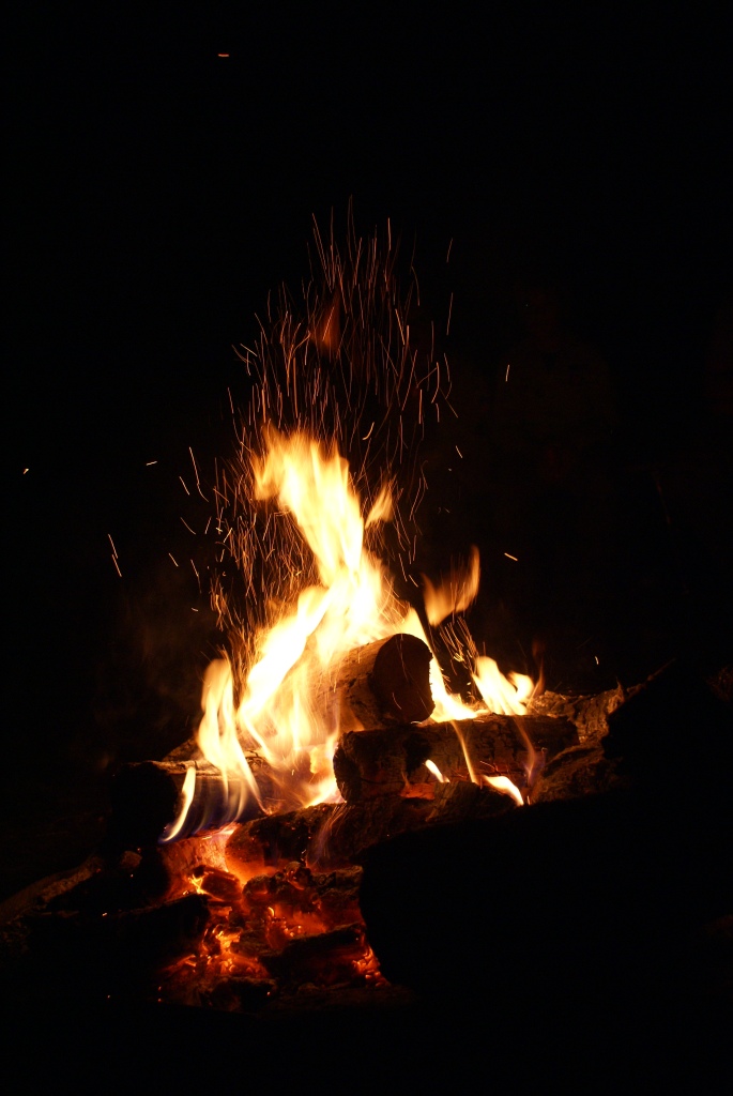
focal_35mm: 36
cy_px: 548
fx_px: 1097
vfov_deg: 53.1
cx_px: 366
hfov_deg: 37.0
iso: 400
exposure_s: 1/40
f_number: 4.5
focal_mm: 24
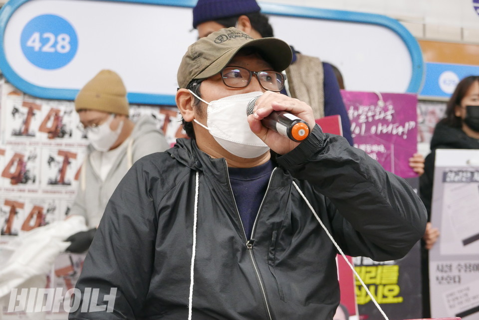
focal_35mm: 65
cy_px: 160
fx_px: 866
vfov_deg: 21.0
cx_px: 240
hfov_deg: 30.9
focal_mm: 29.3
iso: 1600
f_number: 2.8
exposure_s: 1/100
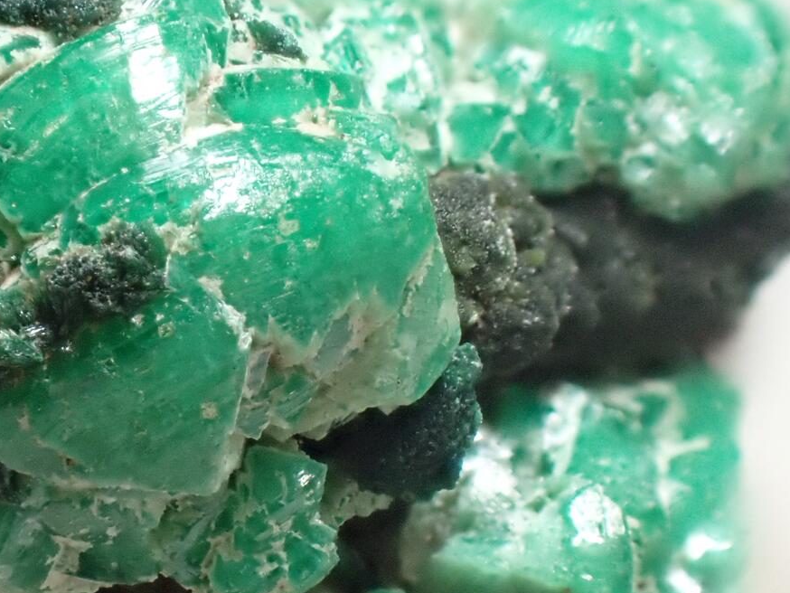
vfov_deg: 10.4
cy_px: 300
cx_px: 258
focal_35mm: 143
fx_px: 3264
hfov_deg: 13.8
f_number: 6.3
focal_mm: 18
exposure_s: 1/200
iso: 800
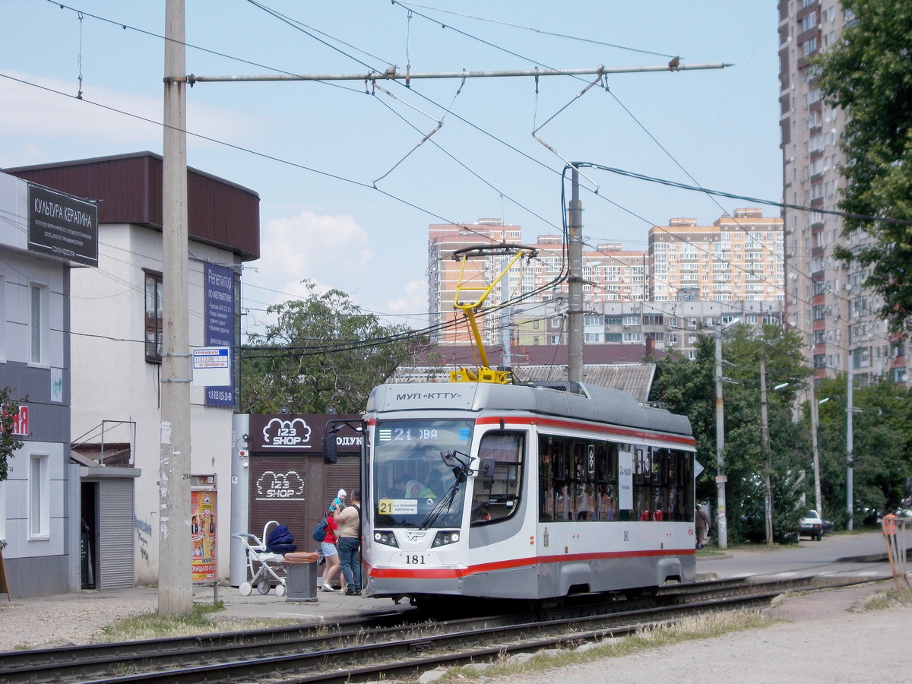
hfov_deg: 17.4
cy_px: 342
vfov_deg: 13.1
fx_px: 2977
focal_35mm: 113
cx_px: 456
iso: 80
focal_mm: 20.1
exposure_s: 1/320
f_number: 6
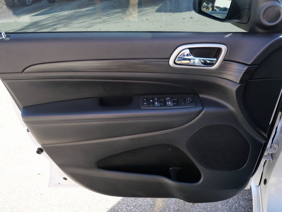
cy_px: 106
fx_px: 196
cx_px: 141
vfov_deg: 56.8
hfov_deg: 71.6
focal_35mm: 24
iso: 200
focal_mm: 12
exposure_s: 1/160
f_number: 4.5
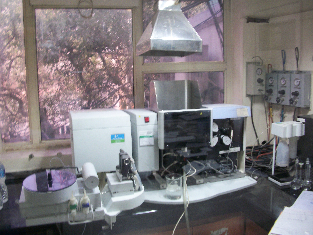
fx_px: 316
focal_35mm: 35
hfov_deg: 52.6
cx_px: 156
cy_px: 118
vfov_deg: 40.7
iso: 160
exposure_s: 1/20
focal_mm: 6.3
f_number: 3.1
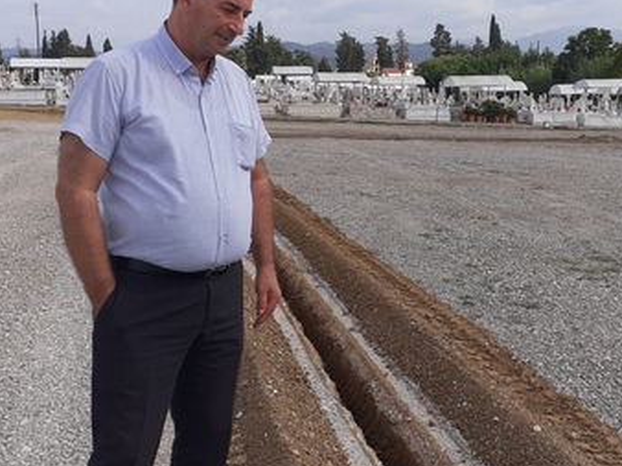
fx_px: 862
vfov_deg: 30.2
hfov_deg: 39.1
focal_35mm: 48
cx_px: 431
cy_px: 219
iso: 40
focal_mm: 3.6
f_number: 1.9
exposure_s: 1/1712
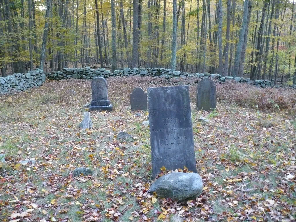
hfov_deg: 52.6
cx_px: 148
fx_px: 299
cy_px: 111
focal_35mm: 35
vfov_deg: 40.7
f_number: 2.8
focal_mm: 5.8
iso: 400
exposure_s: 1/30
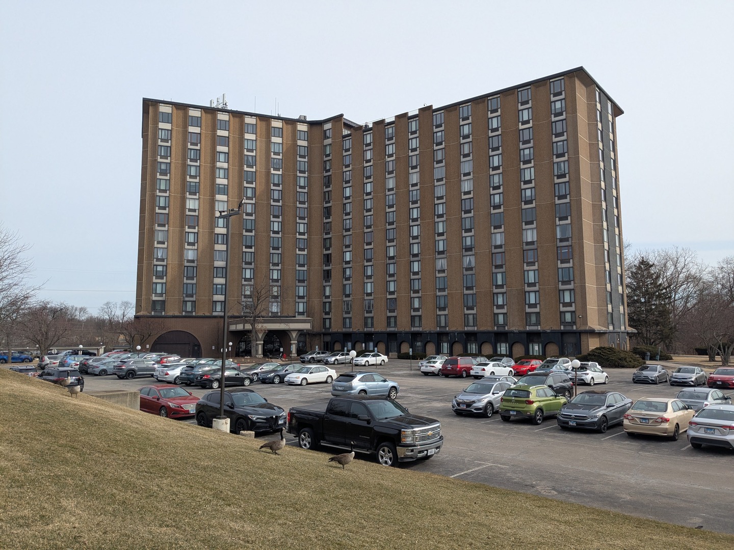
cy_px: 275
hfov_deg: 65.3
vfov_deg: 51.4
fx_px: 573
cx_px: 367
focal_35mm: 27
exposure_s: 1/2128
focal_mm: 4.38
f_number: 1.73
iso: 53
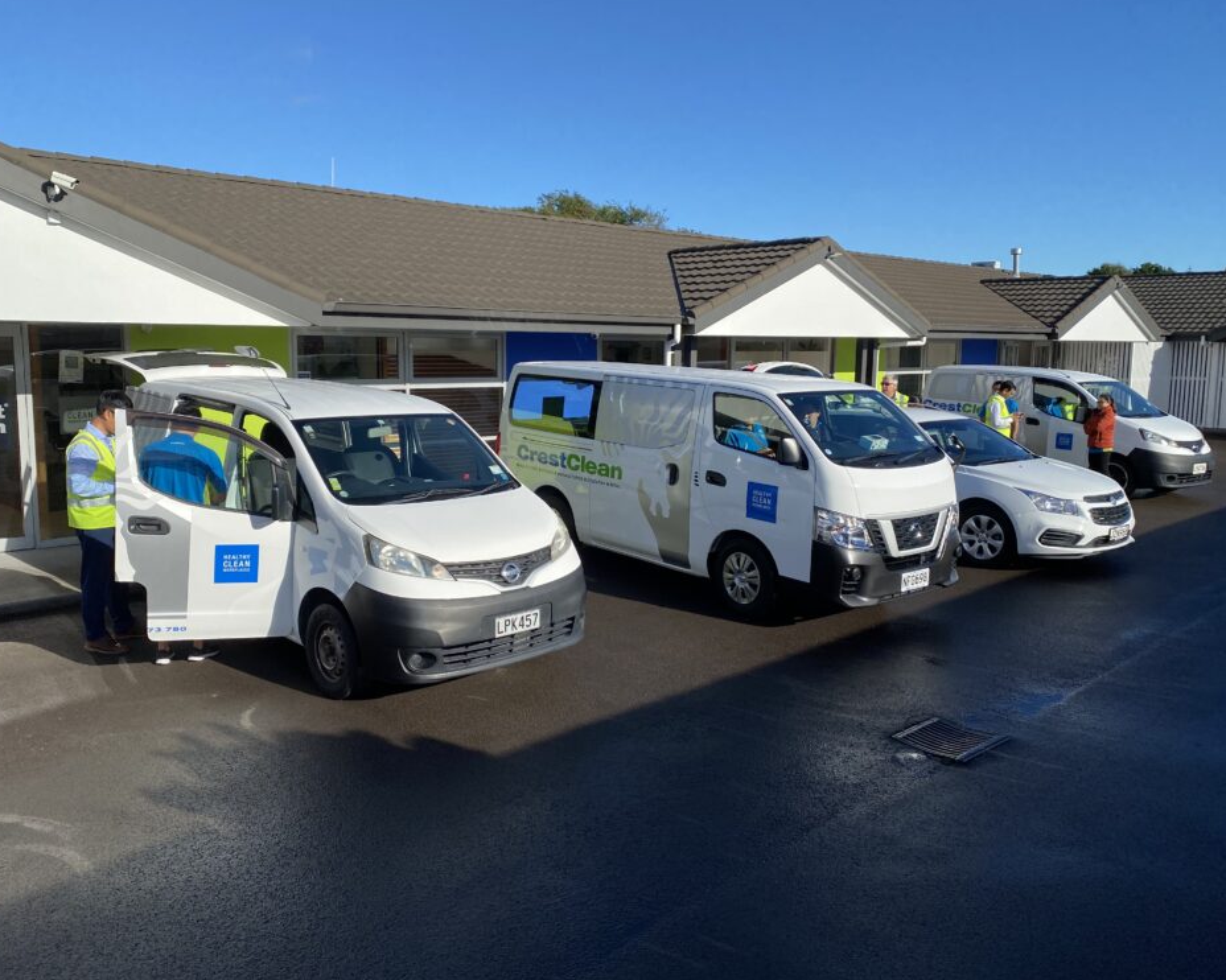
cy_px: 477
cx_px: 596
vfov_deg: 51.5
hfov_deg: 62.2
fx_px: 1016
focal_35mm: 28
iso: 32
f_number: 1.8
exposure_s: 1/2890
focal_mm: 4.25
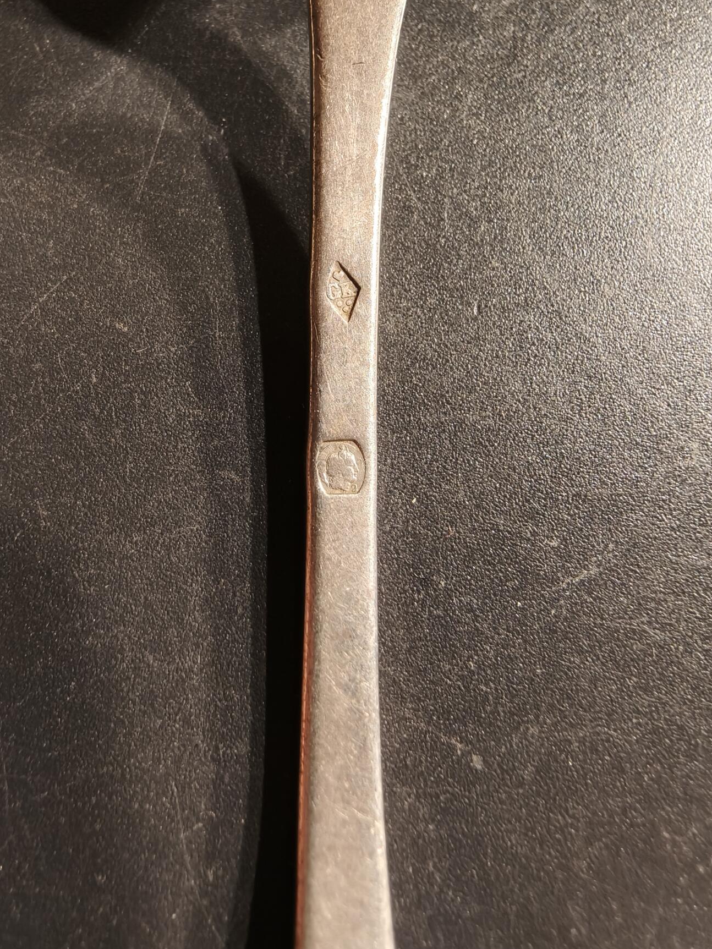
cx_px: 353
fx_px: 658
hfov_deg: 56.8
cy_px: 458
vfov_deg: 71.6
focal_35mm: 24
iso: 200
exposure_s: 1/50
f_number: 2
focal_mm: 2.32
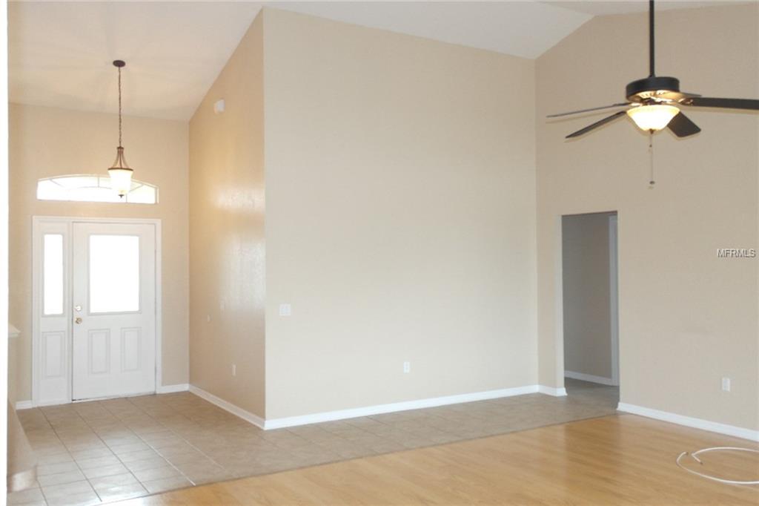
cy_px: 253
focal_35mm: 30
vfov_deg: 43.6
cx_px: 380
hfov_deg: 61.9
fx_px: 632
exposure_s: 1/40
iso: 400
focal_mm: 20
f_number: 3.5
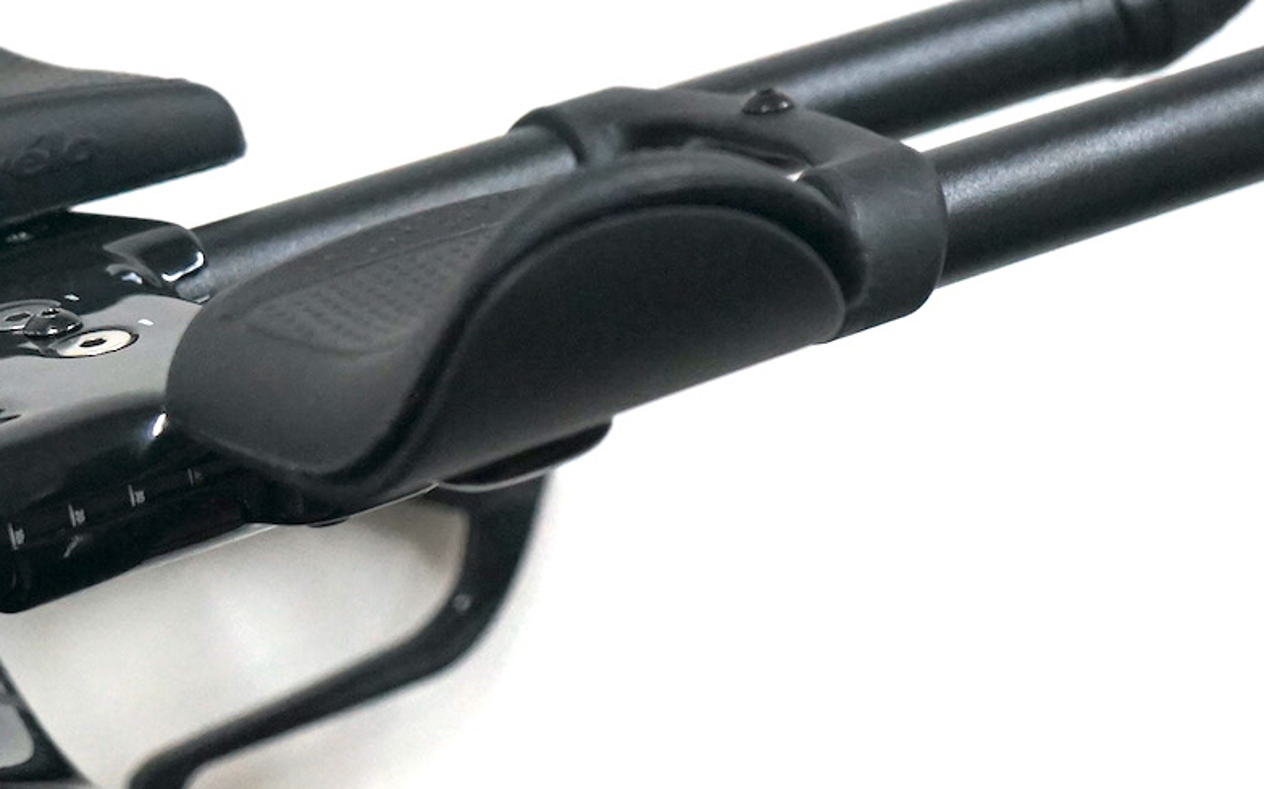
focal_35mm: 142
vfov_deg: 9.2
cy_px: 507
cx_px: 420
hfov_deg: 14.7
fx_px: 4891
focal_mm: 52
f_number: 5
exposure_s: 1/160
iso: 2000
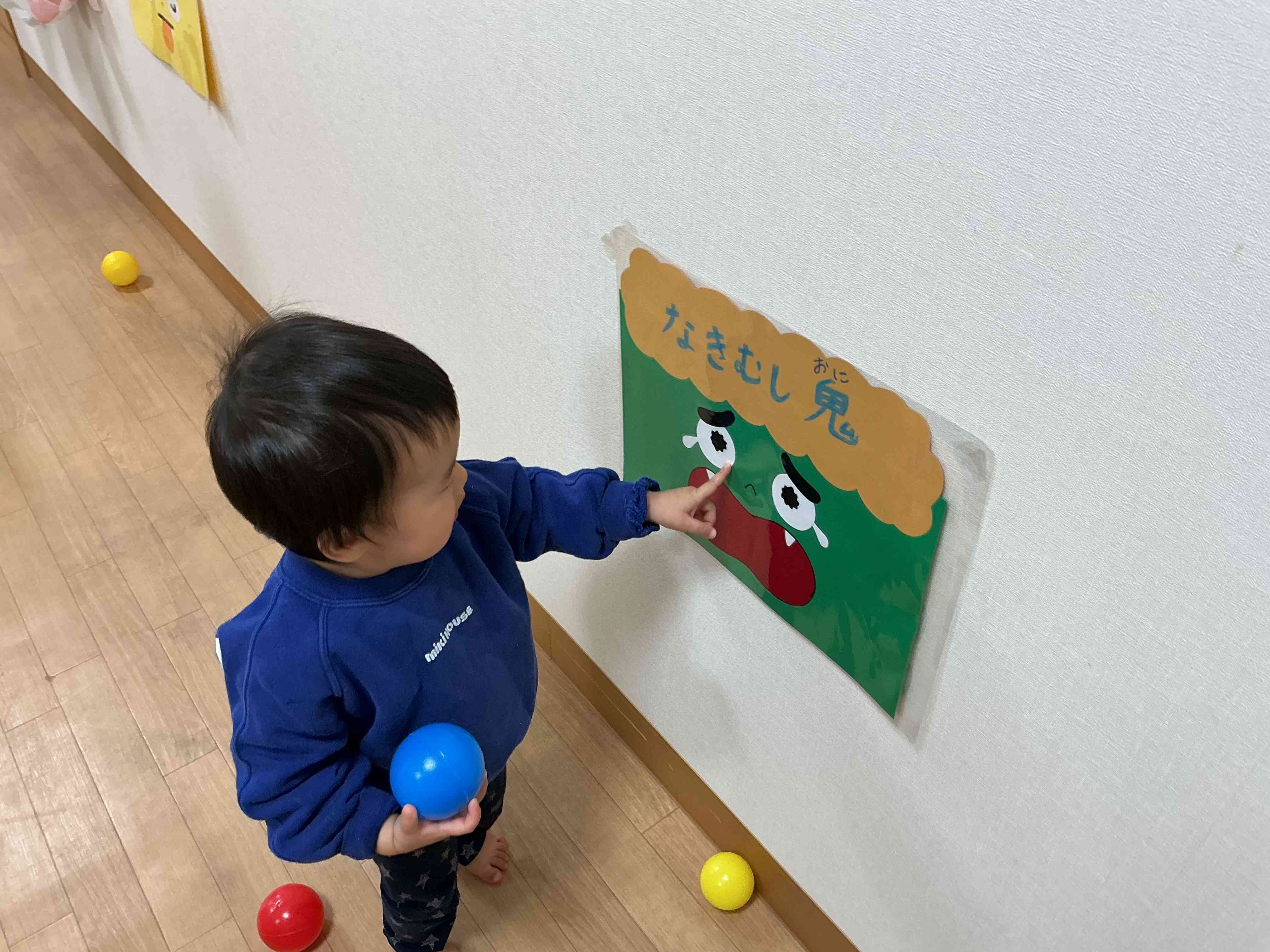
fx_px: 1064
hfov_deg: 61.7
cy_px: 476
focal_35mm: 29
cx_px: 635
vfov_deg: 48.2
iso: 50
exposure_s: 1/60
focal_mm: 3
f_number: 1.8
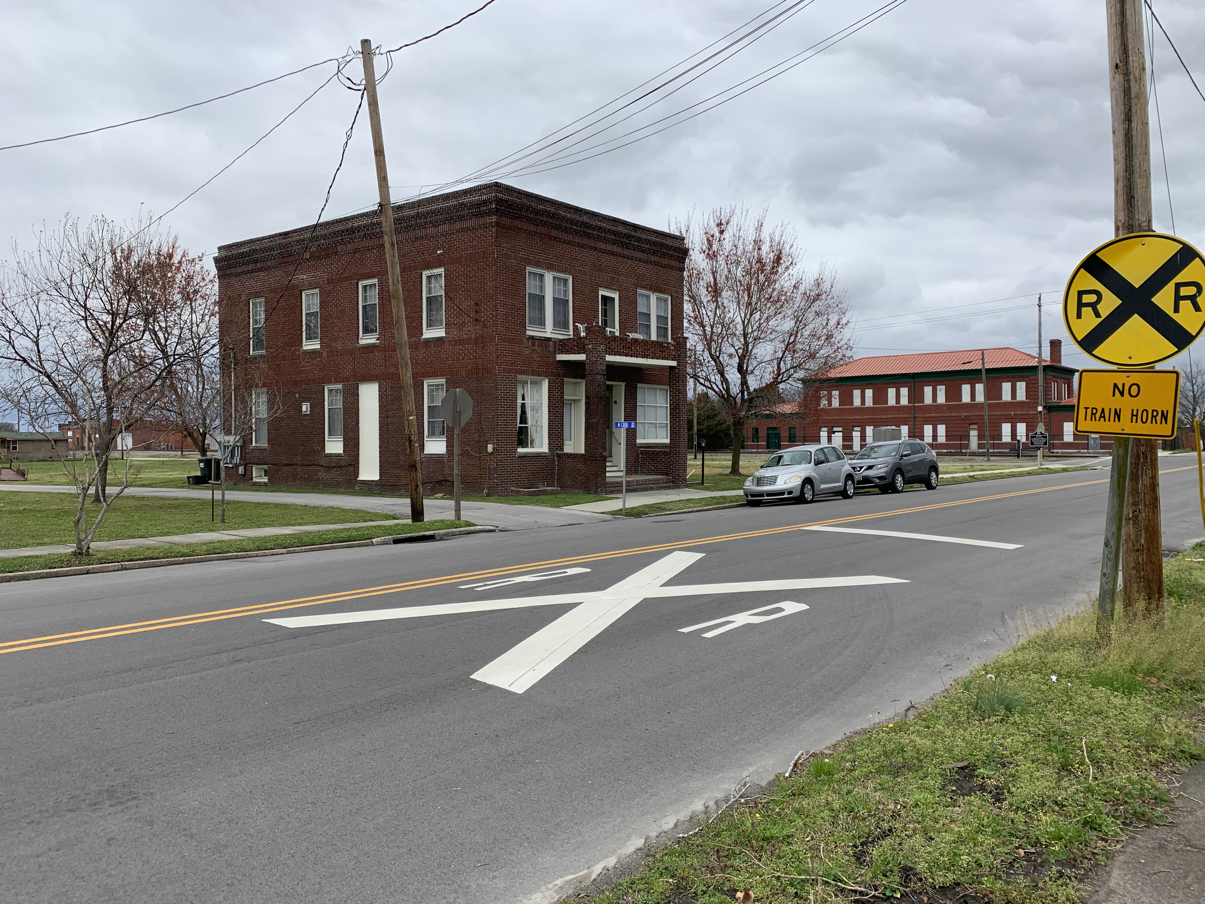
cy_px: 452
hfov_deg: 67.3
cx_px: 602
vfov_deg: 53.1
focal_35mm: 26
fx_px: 905
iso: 25
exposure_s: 1/1490
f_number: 1.8
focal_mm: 4.25
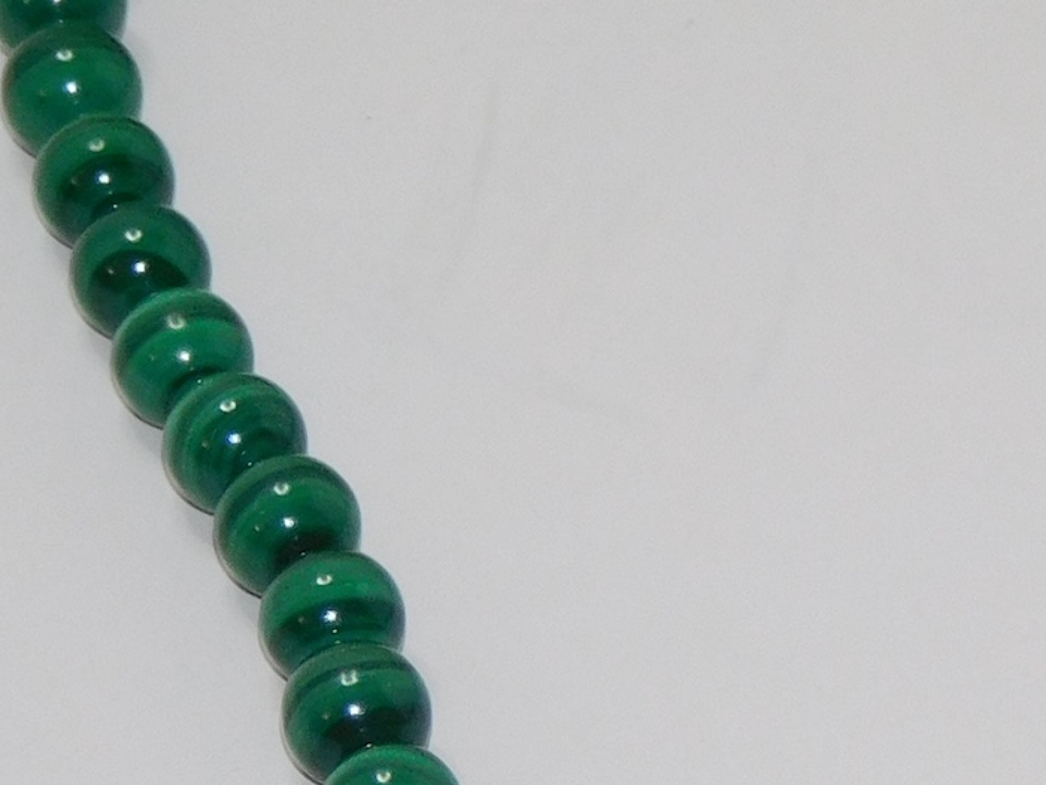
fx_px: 15957
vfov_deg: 2.8
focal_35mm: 528
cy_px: 777
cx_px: 1434
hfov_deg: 3.7
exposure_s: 1/60
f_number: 5.1
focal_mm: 26.3
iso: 200
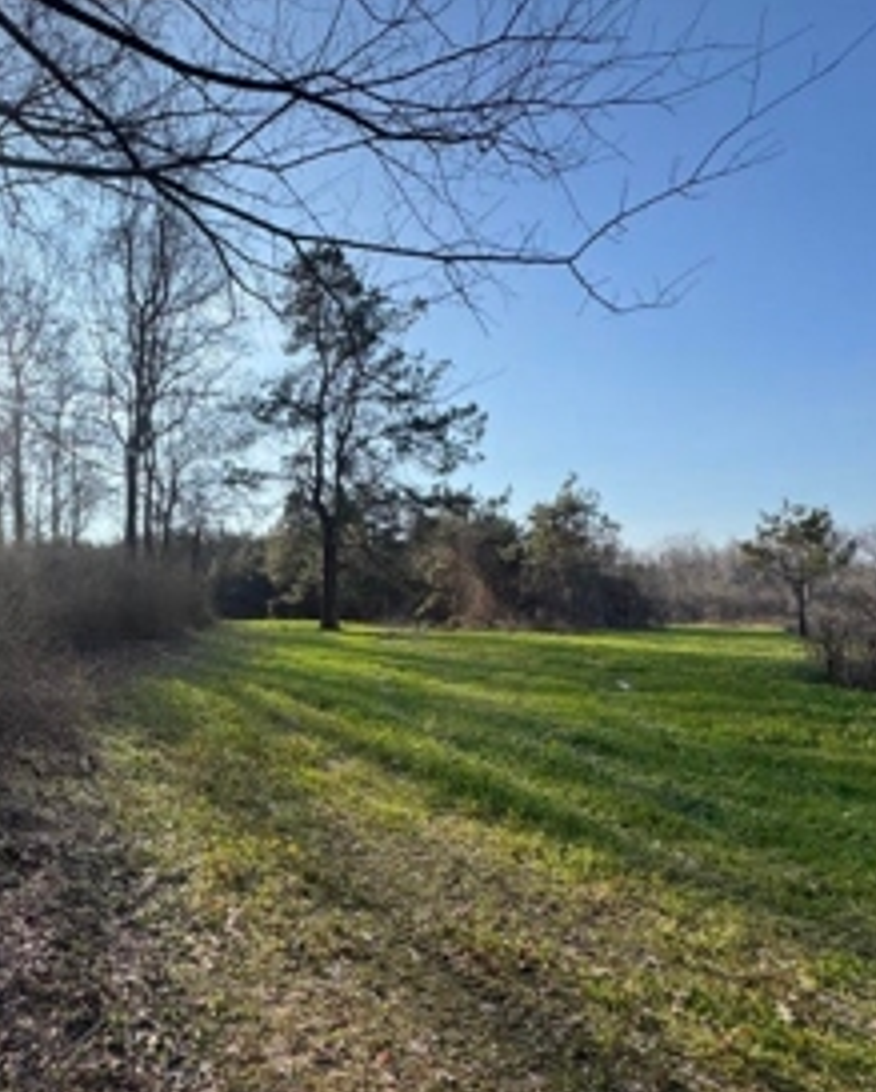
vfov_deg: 80.2
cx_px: 196
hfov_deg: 63.3
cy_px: 588
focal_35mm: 20
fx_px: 647
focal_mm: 2.22
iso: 40
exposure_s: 1/1420
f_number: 2.2
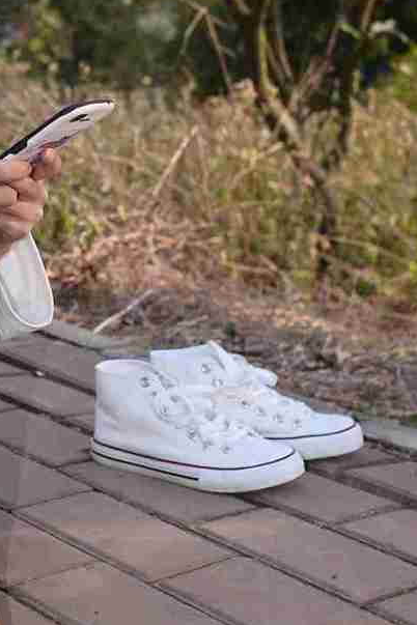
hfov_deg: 15.2
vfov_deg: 23.2
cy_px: 186
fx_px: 1512
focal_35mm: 87
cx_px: -67
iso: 160
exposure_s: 1/200
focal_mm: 35
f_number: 5.6
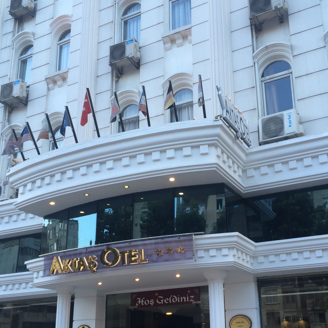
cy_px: 201
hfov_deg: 40.8
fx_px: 440
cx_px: 187
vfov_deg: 40.7
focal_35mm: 41
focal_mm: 4.15
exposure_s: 1/101
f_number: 2.2
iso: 32
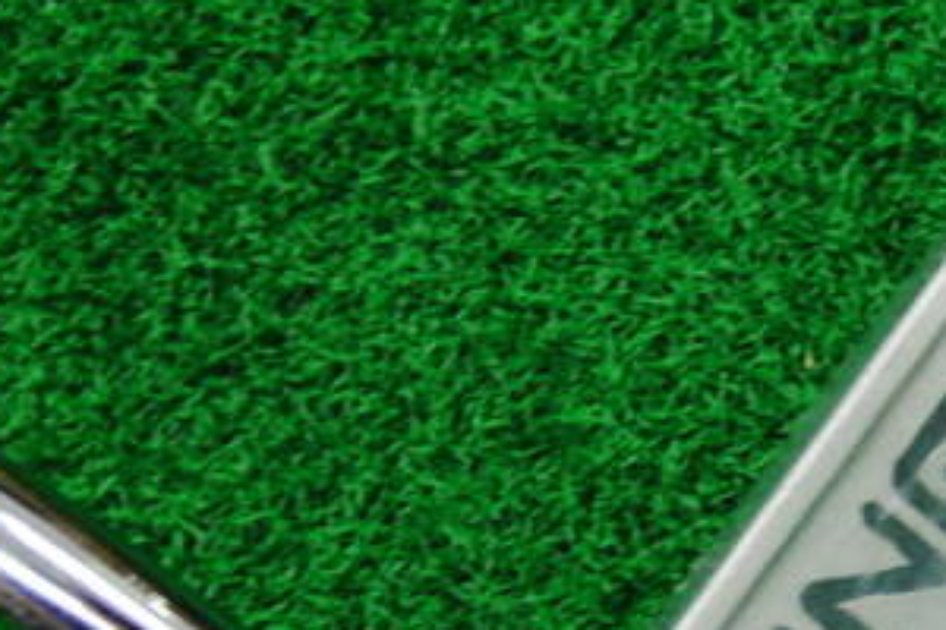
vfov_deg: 16.3
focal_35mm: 82
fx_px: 2155
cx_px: 965
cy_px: 621
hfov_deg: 23.6
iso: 400
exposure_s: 1/50
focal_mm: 6.42
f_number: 3.6
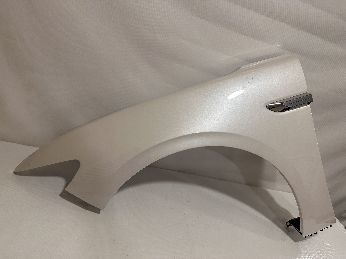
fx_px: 240
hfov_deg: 71.6
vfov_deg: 56.8
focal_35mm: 24
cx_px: 173
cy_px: 130
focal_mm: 6.86
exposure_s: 1/60
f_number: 1.78
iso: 200
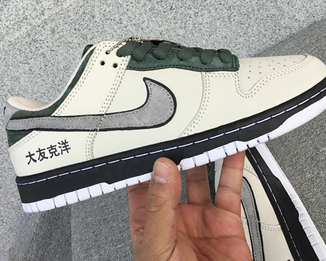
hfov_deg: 37.3
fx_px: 482
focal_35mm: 50
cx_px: 157
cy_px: 89
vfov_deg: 30.1
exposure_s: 1/433
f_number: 2.4
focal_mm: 3.3
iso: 25
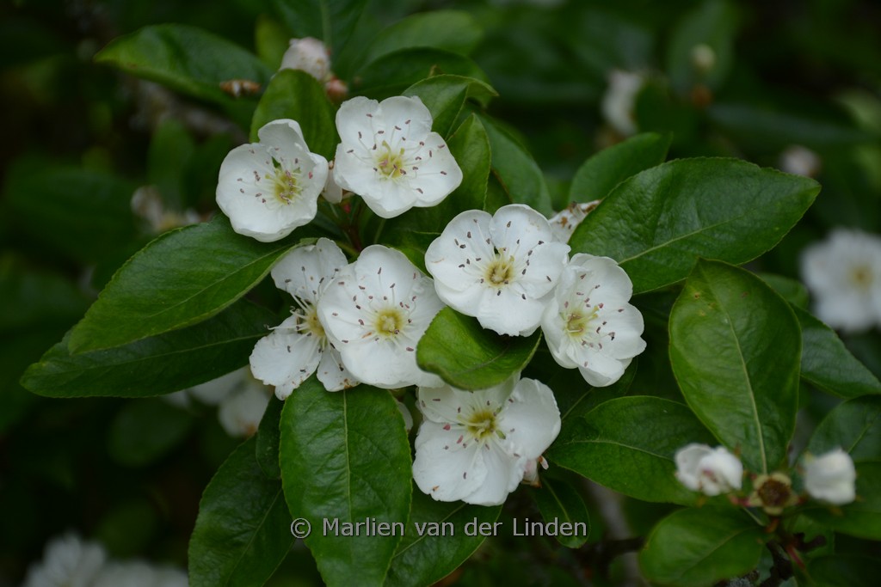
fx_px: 2570
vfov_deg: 13.0
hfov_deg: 19.5
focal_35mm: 105
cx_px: 440
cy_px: 294
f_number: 5
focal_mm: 70
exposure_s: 1/400
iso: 400
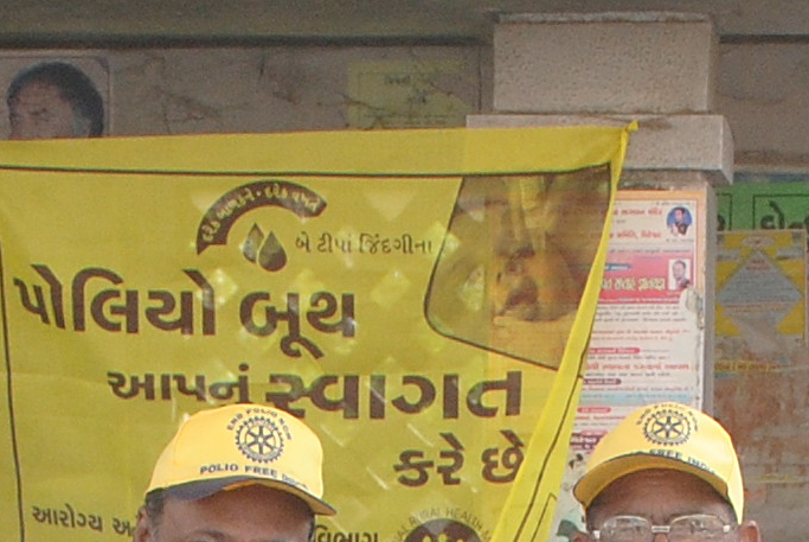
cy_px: 1175
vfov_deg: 6.5
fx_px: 4589
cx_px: 361
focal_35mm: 204
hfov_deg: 10.1
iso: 400
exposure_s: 1/125
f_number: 9
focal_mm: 24
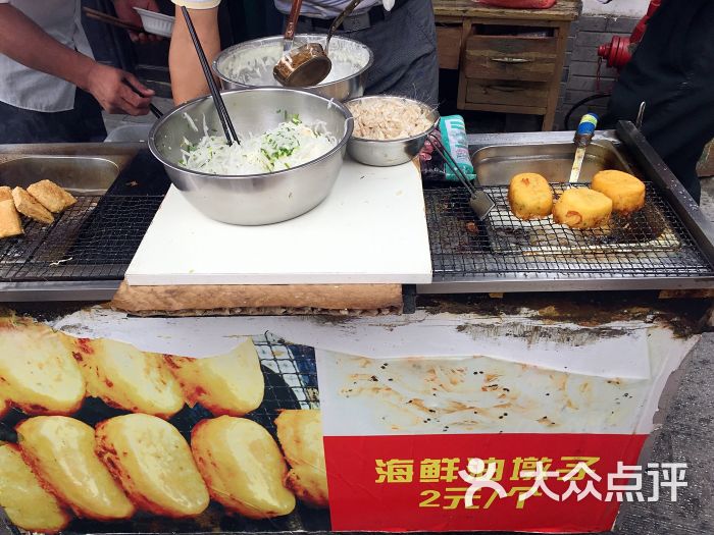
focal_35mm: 29
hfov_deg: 61.7
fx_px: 598
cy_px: 268
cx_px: 357
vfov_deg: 48.2
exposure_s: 1/120
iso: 32
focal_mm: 4.15
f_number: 2.2
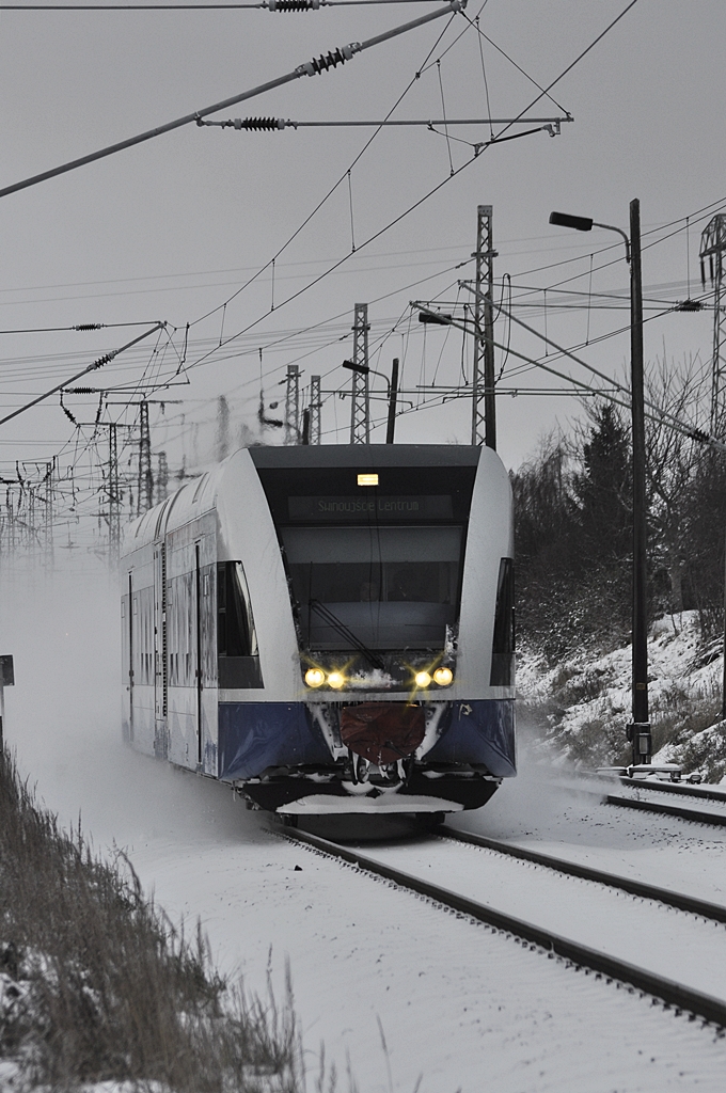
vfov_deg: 9.2
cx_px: 363
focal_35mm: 225
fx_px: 6824
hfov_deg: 6.1
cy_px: 546
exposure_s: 1/200
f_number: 8
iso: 320
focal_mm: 150
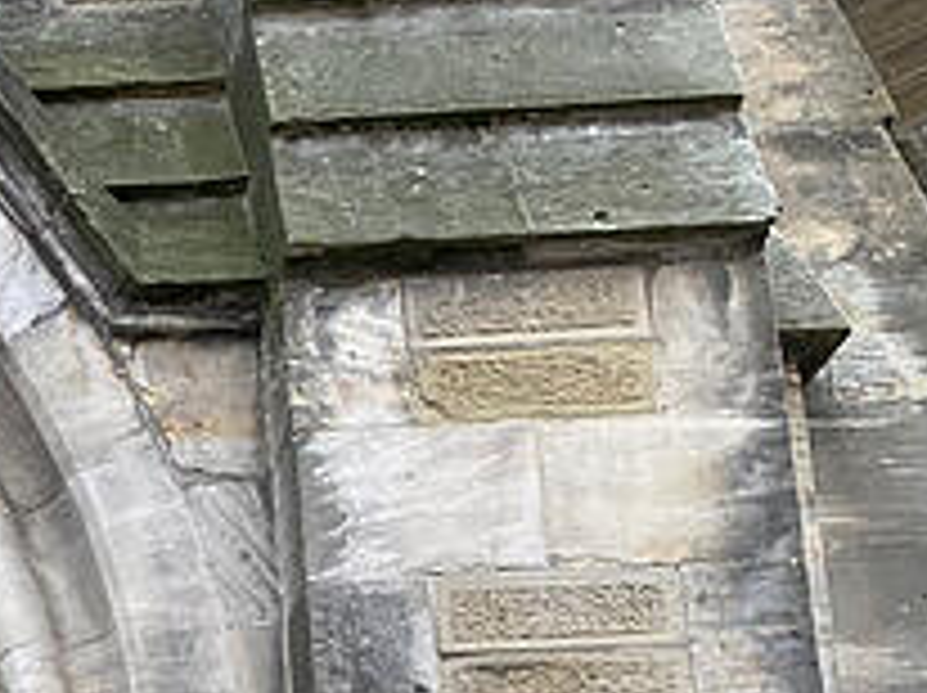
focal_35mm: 101
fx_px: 2702
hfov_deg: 16.9
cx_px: -608
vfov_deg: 13.5
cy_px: 1116
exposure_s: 1/121
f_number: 1.8
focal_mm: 4.25
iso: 125
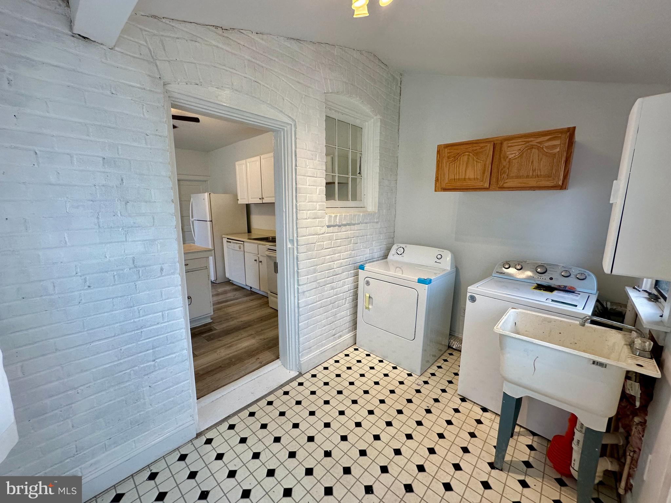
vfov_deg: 85.7
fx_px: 271
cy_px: 252
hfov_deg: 102.1
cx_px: 336
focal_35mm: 14
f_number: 2.2
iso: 160
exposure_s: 1/120
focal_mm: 2.22
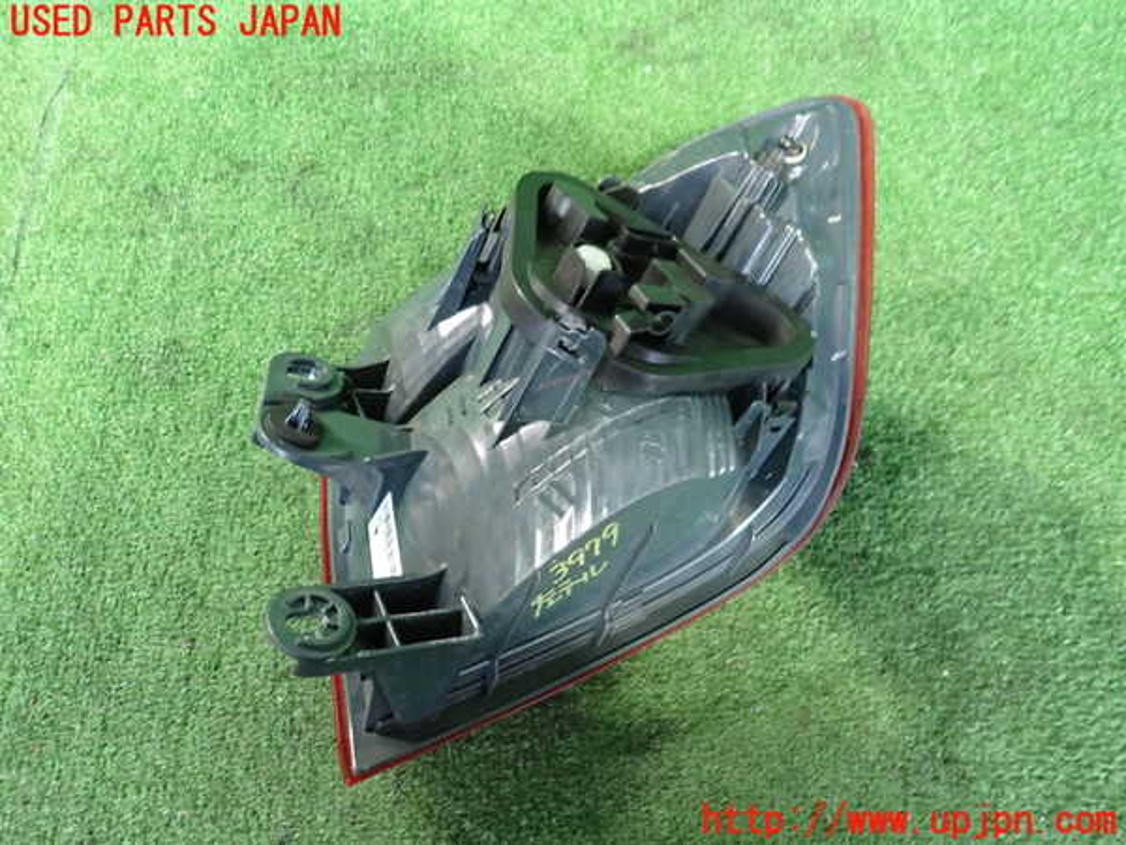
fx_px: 813
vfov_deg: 54.9
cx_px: 563
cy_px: 422
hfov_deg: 69.4
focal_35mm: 25
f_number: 2
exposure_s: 1/30
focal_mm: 4.5
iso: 800
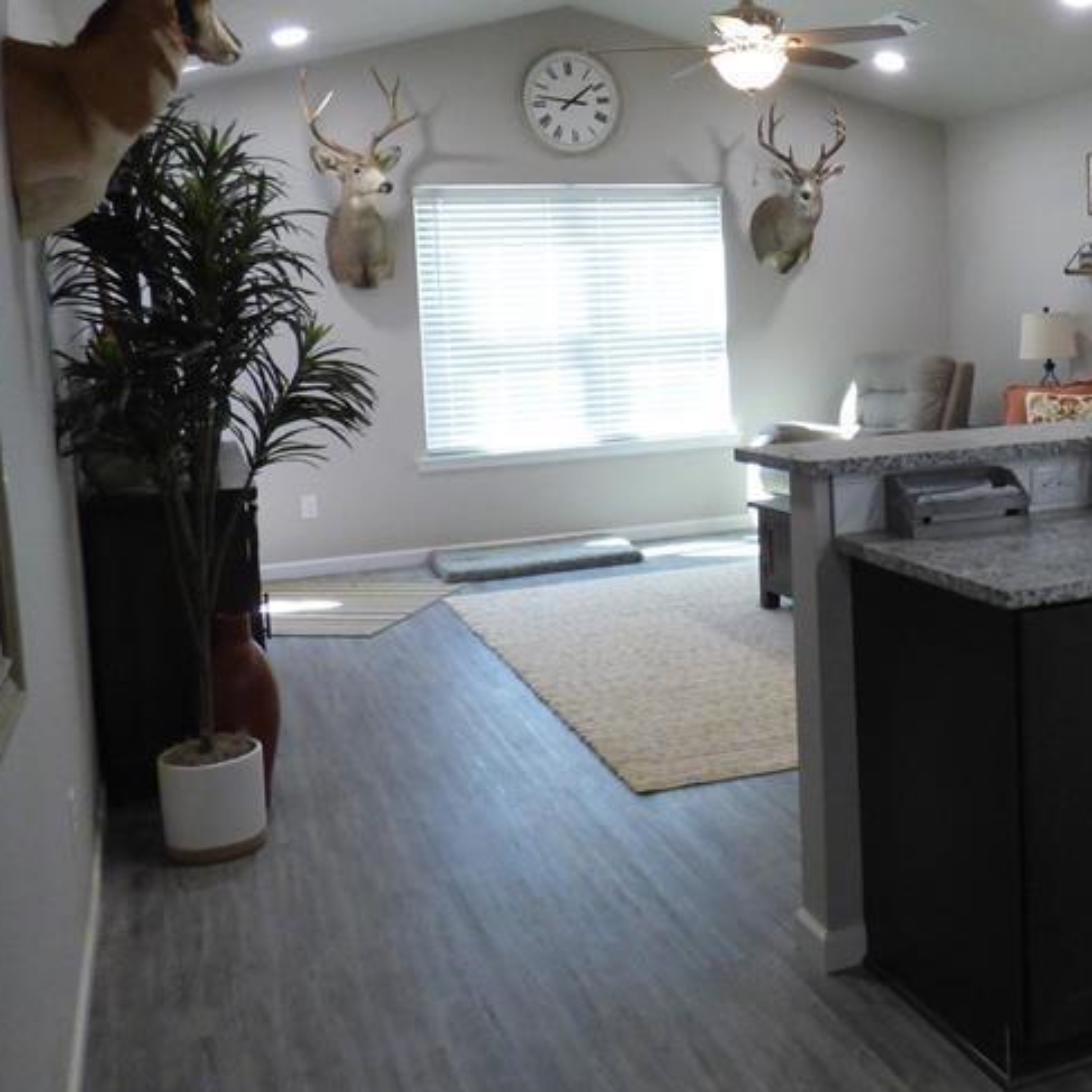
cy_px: 431
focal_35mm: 39
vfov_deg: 42.6
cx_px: 809
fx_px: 1392
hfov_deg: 41.7
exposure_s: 1/60
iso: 400
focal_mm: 3.64
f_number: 2.8
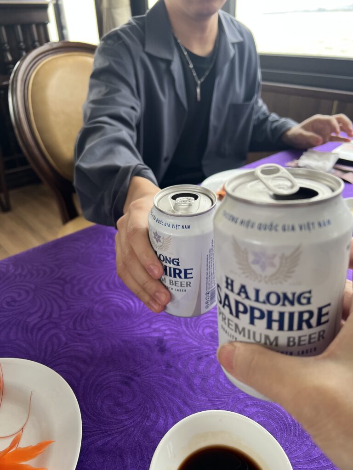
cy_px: 235
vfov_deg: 67.3
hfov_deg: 53.1
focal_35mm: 26
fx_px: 354
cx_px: 176
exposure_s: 1/288
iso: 40
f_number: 1.5
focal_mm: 5.7
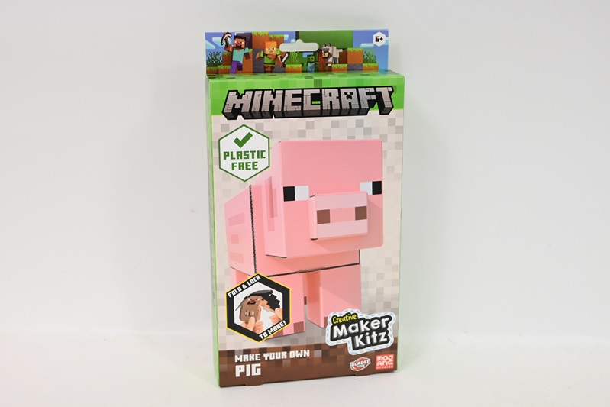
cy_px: 204
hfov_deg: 40.0
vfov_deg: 27.3
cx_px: 305
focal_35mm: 50
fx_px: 839
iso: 400
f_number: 5
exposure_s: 1/160
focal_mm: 33
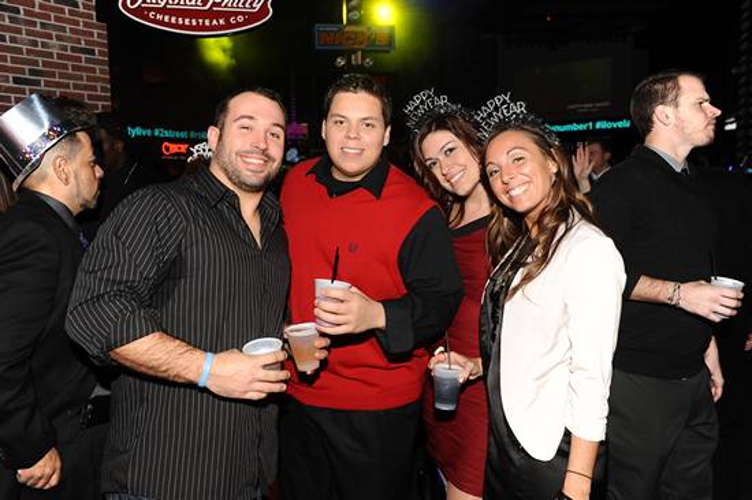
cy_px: 250
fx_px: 647
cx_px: 376
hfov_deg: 60.3
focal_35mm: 31
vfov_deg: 42.3
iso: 800
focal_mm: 31
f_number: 4.8
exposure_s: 1/250
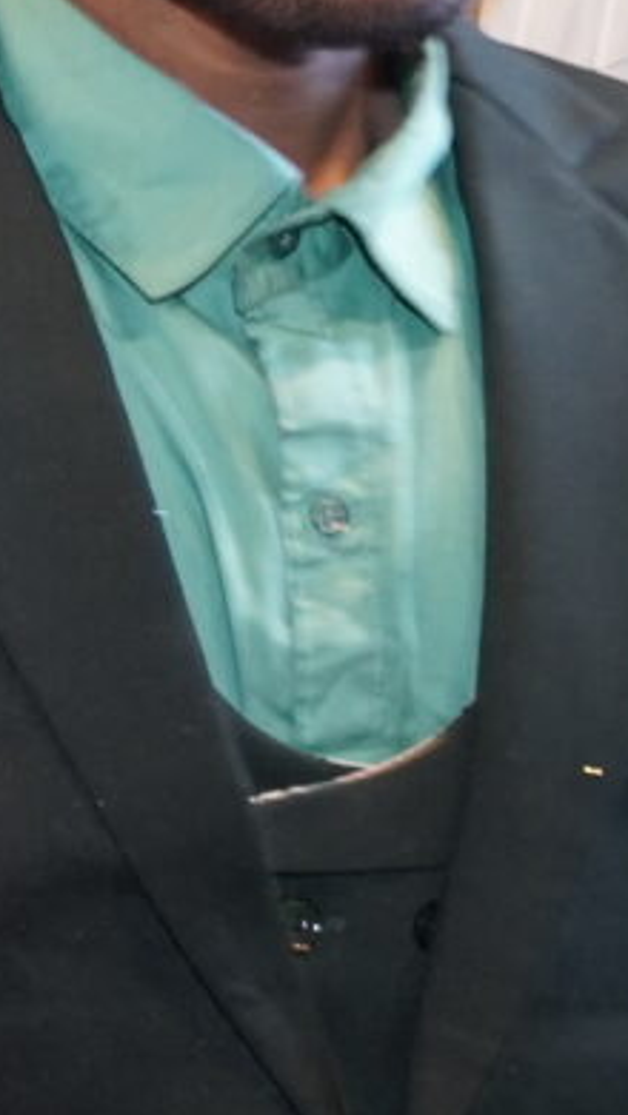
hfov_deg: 4.4
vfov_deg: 9.0
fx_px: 7103
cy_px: 344
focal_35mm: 240
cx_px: -2532
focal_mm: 35
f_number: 4
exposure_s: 1/125
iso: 1600
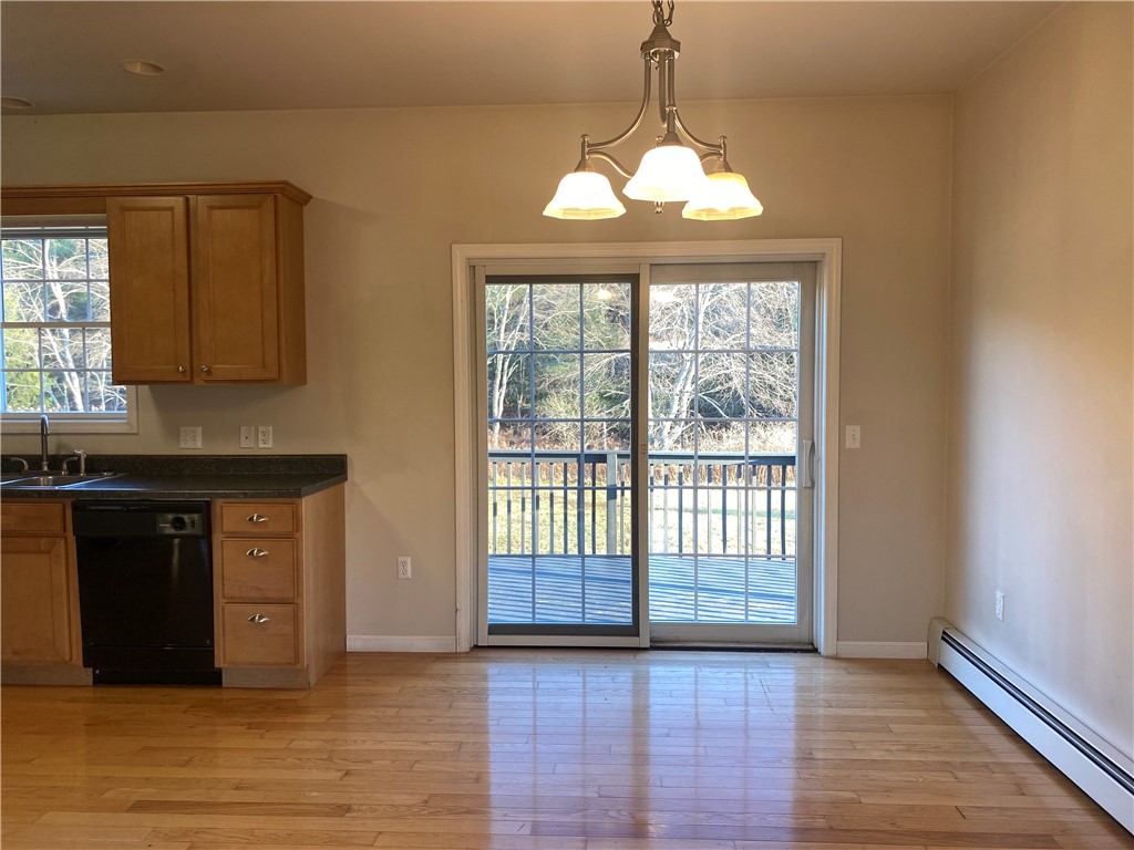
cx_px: 567
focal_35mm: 26
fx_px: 852
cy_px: 425
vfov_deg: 53.1
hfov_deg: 67.3
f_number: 1.8
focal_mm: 4.25
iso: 100
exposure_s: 1/120
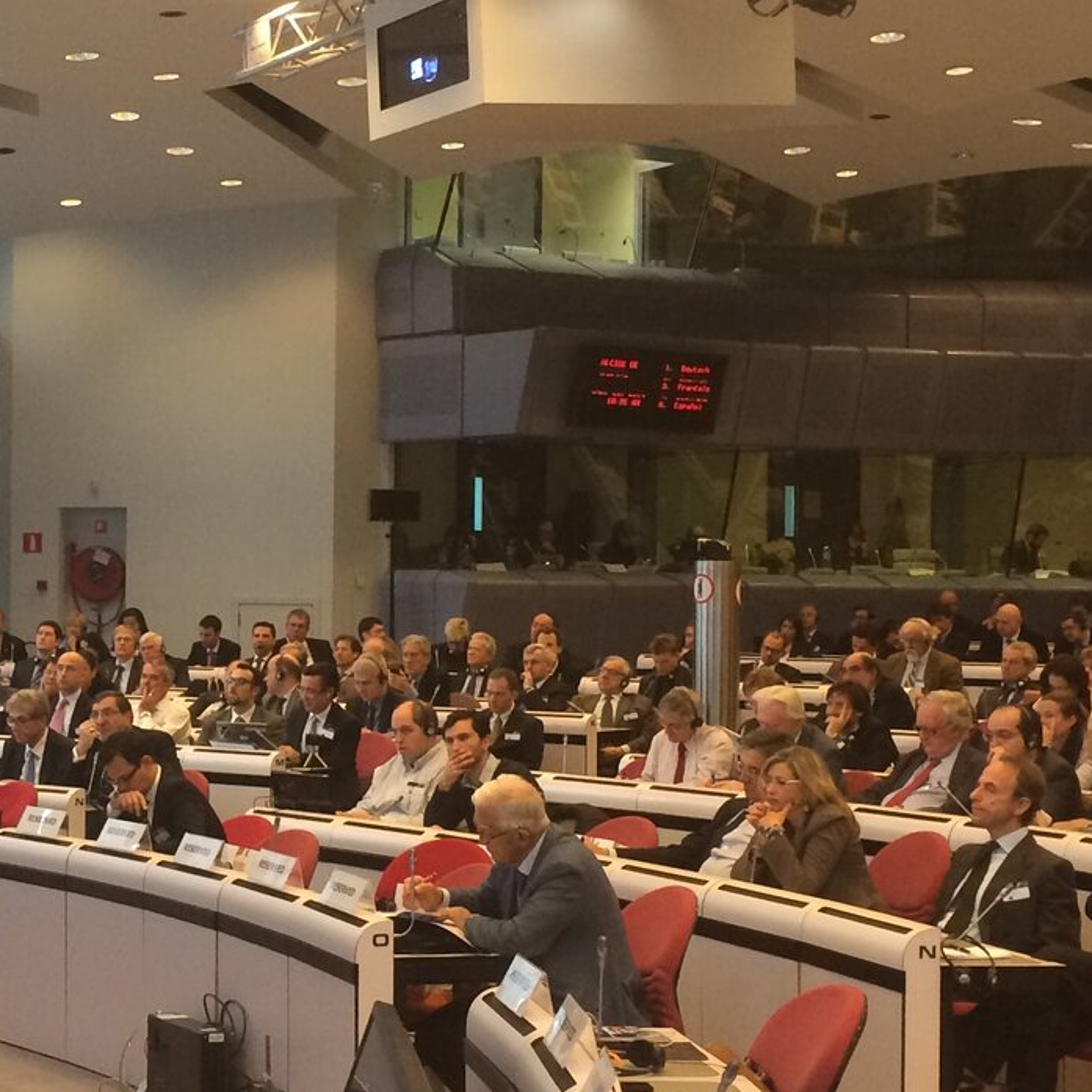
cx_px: 166
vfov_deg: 23.7
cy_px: 624
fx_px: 2605
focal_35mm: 73
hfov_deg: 23.2
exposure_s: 1/30
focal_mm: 4.12
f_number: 2.2
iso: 64
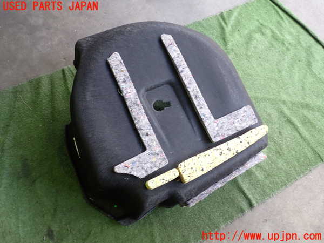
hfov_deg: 60.0
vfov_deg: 46.8
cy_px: 122
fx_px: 281
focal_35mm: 30
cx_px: 162
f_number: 2.3
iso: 200
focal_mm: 5.4
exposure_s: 1/30
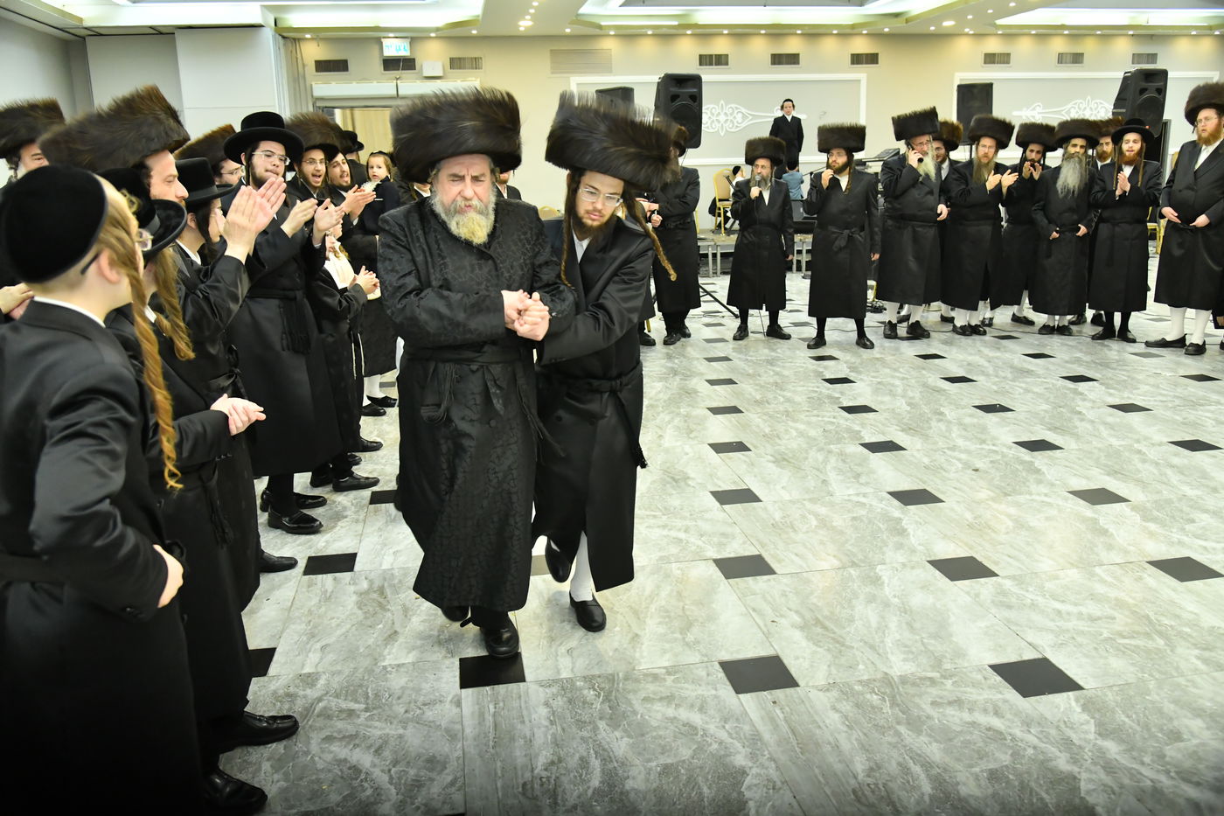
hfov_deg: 65.5
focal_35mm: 28
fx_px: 952
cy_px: 408
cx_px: 612
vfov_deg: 46.4
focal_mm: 28
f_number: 4.5
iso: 4000
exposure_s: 1/250
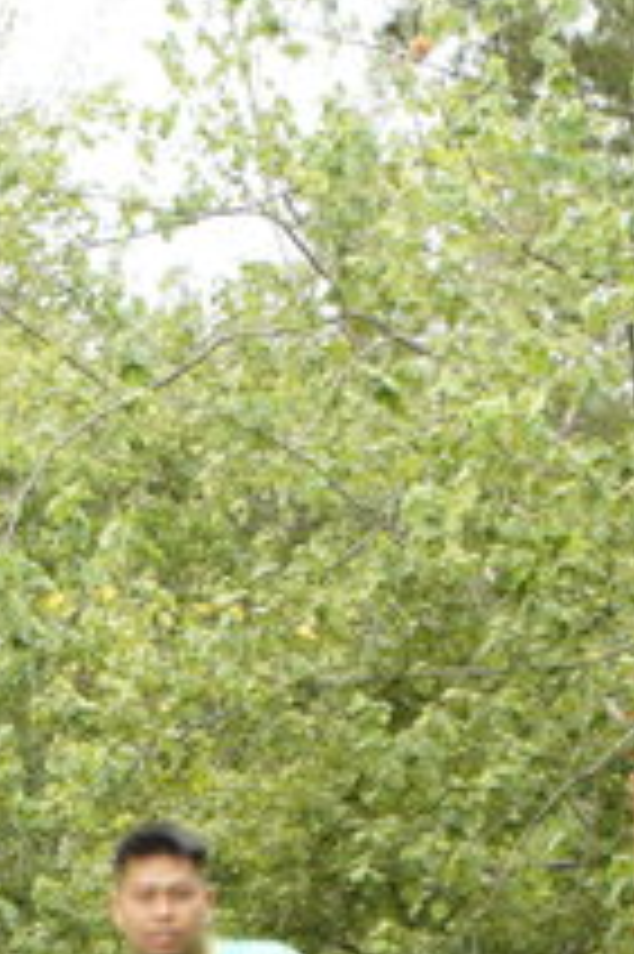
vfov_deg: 5.2
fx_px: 10477
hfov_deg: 3.5
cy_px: 1107
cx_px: -151
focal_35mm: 396
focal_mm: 70
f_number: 2.8
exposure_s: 1/1000
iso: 4000
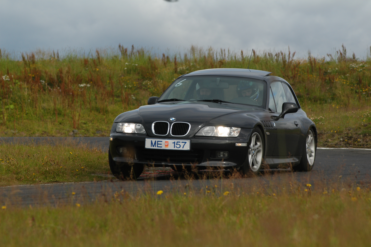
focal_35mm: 195
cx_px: 186
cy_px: 124
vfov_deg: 7.0
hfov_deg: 10.6
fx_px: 2008
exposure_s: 1/640
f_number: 6.3
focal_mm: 130
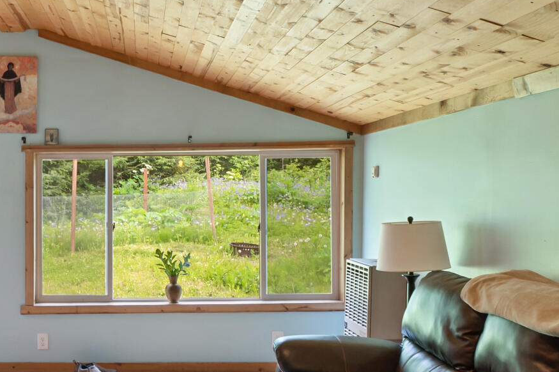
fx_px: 745
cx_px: 128
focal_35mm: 48
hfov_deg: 39.8
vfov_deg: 28.0
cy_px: 190
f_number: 8
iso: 100
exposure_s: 1/5
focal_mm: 14
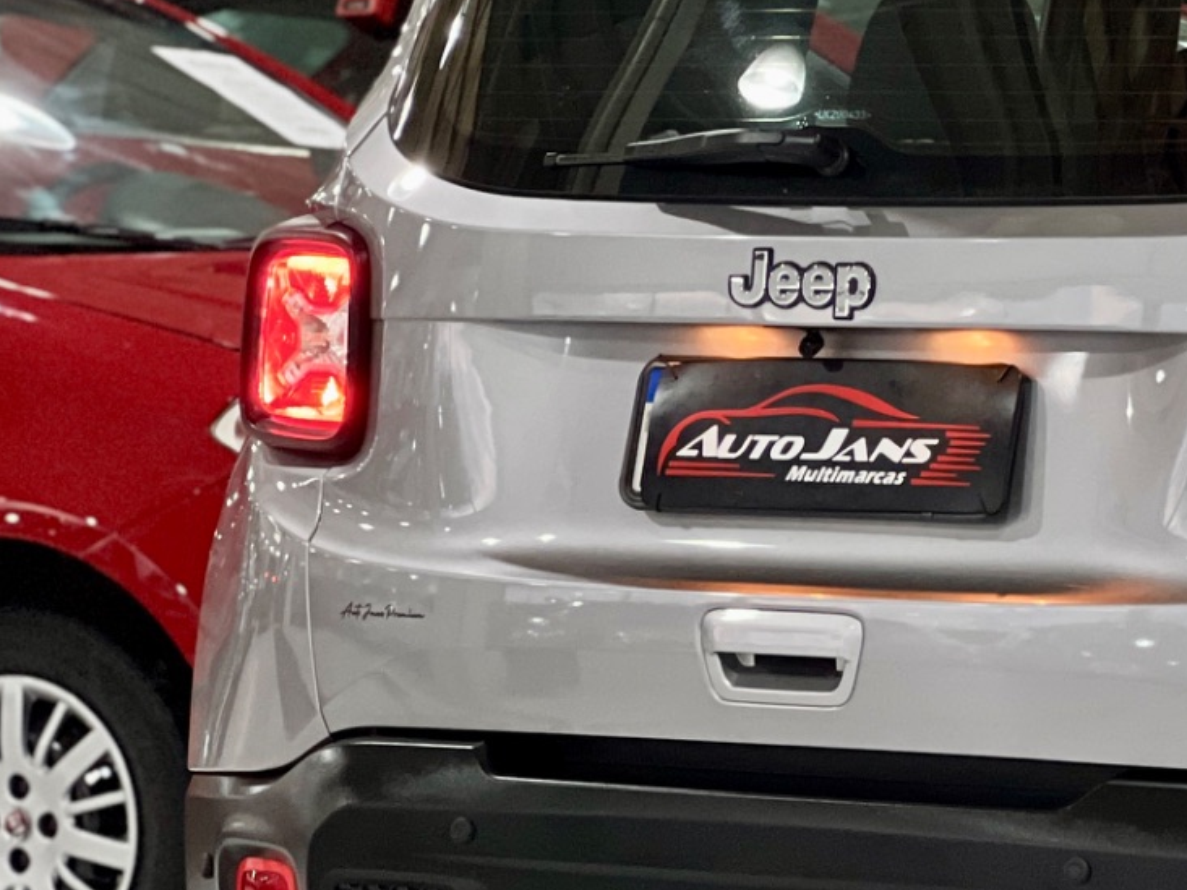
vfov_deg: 7.4
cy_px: 512
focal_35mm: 202
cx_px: 1518
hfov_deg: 9.6
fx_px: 6927
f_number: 2.8
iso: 320
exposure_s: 1/30
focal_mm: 9
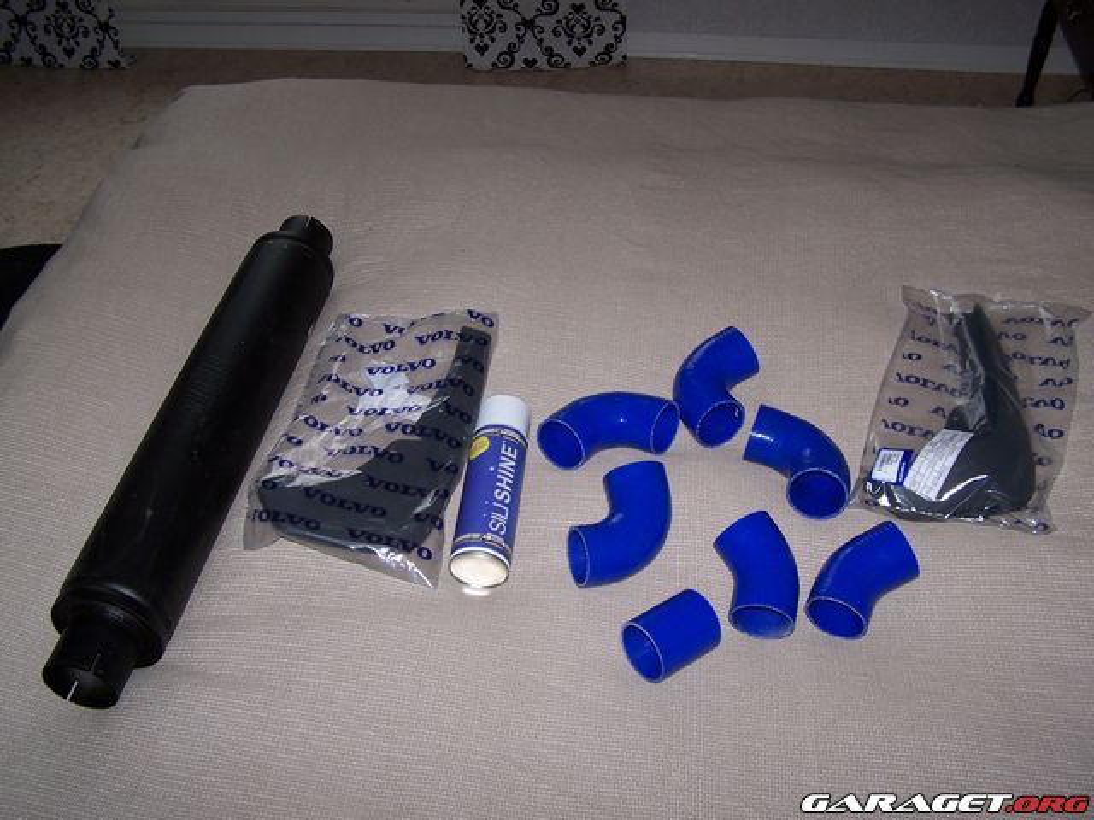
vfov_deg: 37.7
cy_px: 410
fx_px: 1201
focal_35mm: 38
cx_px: 547
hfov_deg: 49.0
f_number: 2.8
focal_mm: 6.3
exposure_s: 1/60
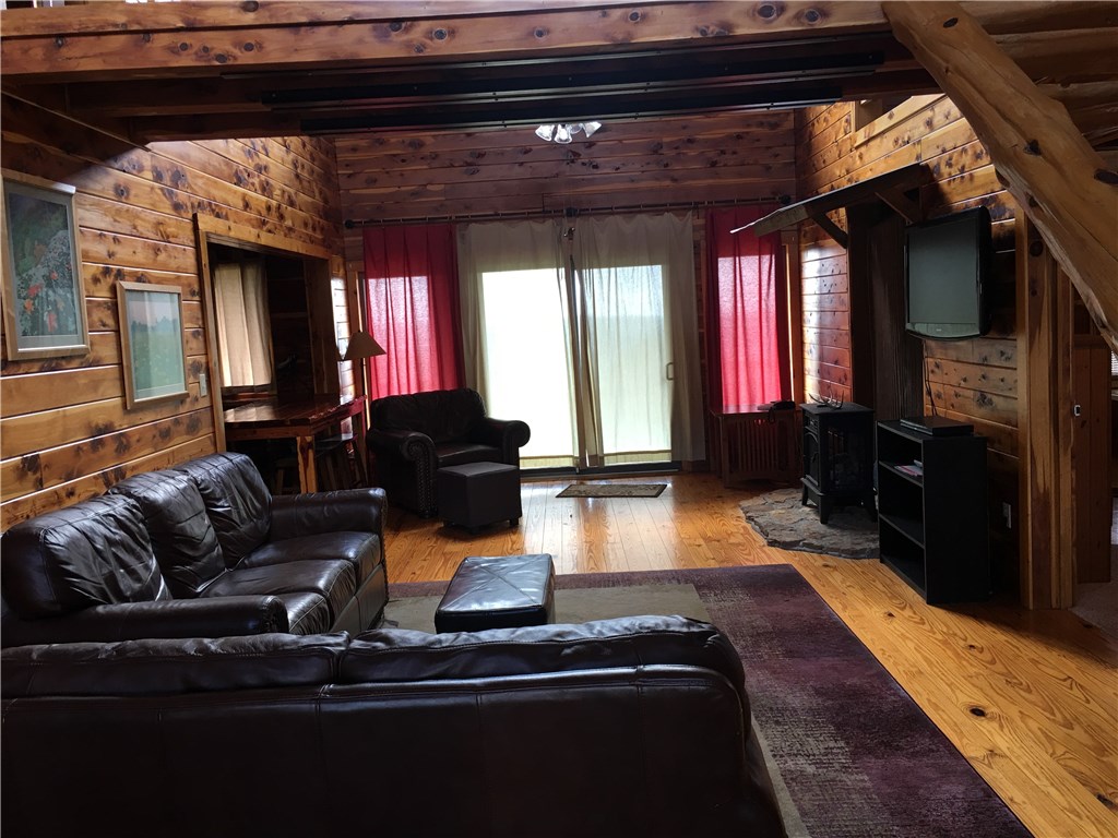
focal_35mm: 29
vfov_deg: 48.2
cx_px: 559
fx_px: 937
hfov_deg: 61.7
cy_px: 419
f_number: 2.2
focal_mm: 4.15
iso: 25
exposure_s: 1/15
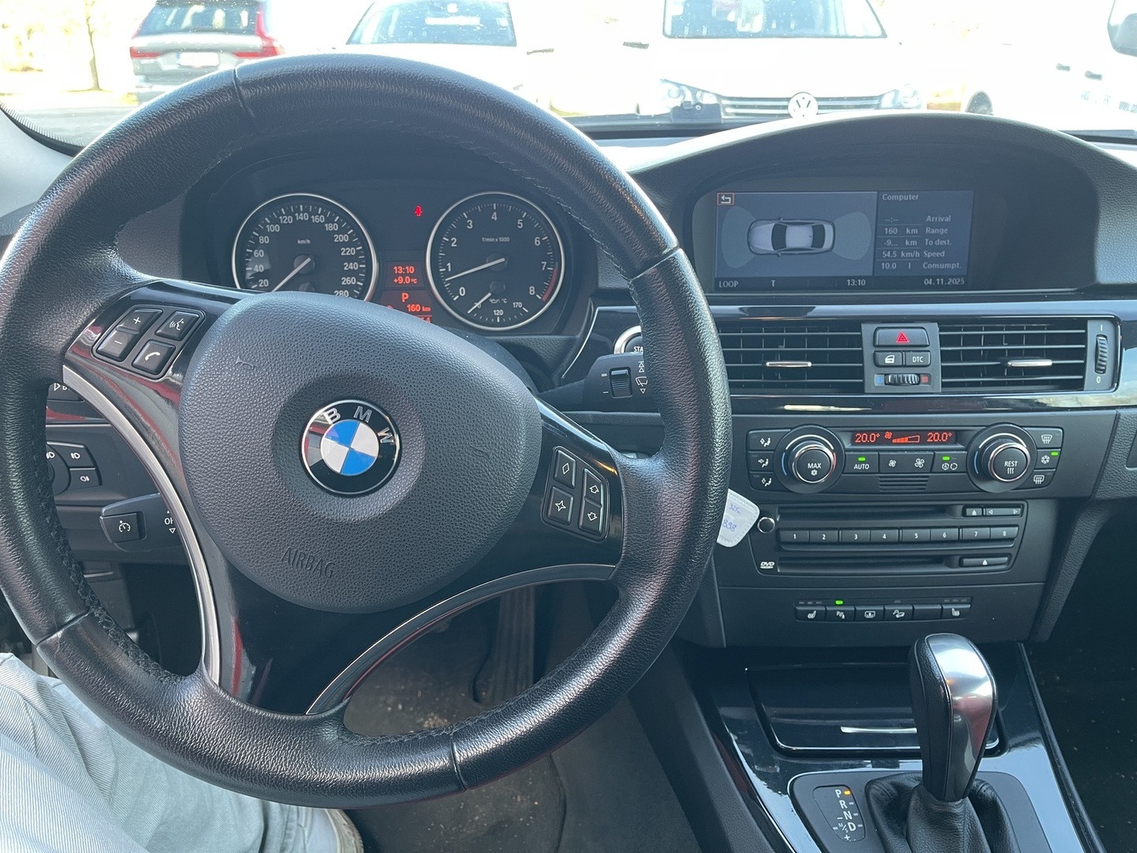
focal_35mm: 25
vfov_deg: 54.9
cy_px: 426
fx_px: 821
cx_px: 568
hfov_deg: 69.4
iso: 125
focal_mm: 5.1
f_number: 1.6
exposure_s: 1/68
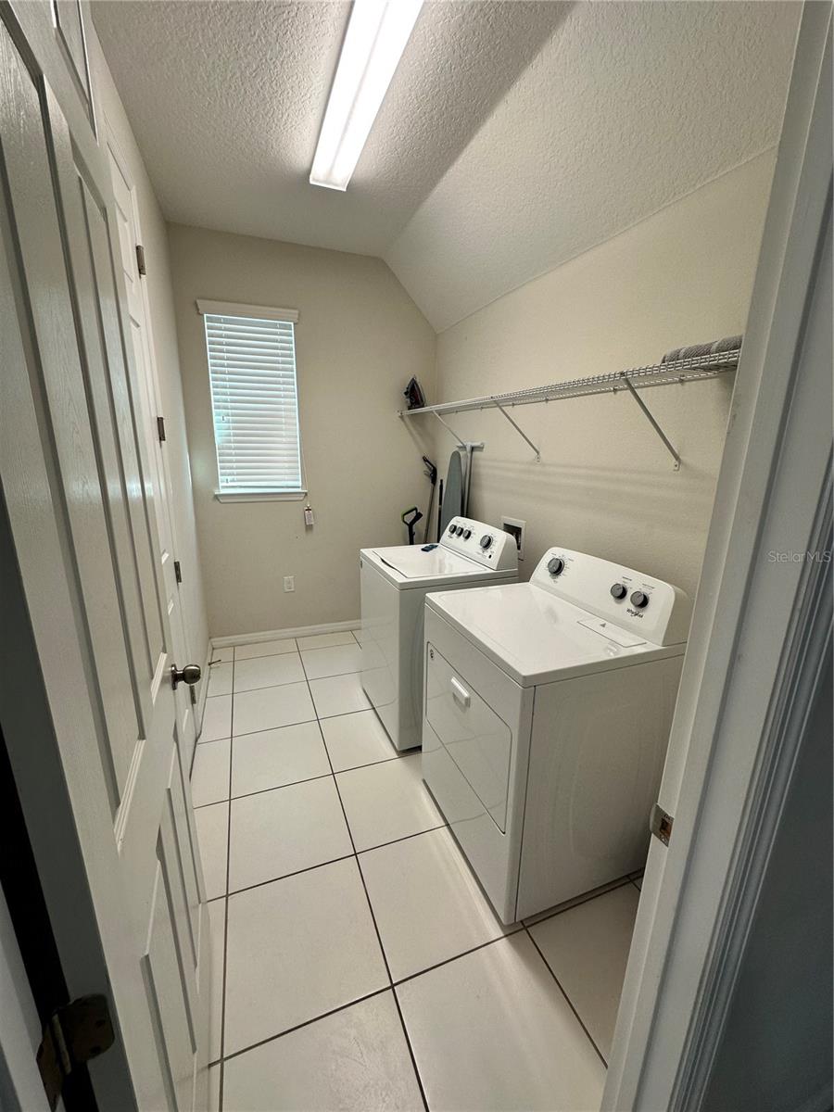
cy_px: 556
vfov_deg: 102.1
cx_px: 417
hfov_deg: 85.7
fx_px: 450
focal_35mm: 14
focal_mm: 2.22
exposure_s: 1/120
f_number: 2.2
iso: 100
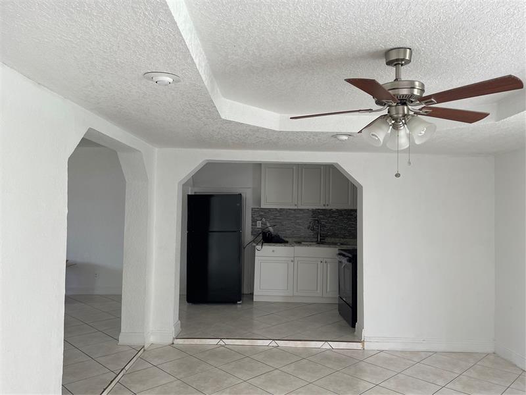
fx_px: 395
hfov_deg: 67.3
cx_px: 263
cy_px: 198
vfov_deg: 53.1
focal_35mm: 26
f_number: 1.6
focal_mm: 4.2
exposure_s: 1/121
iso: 125
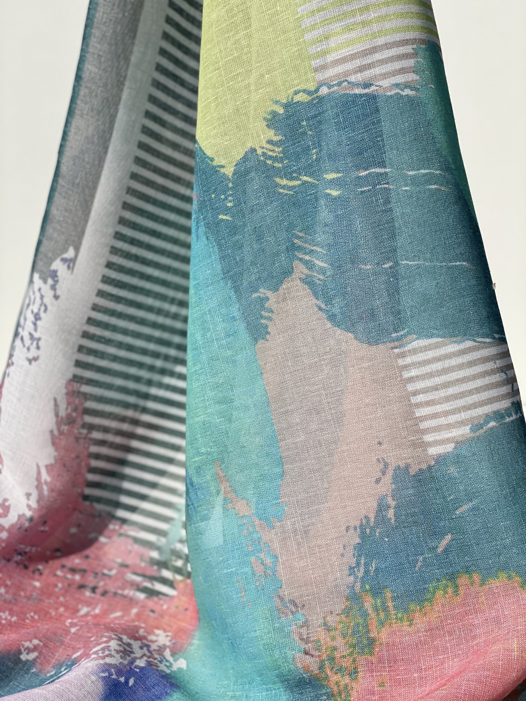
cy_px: 350
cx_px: 263
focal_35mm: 52
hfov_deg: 28.0
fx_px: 1053
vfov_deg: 36.8
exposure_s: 1/4348
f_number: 2
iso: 25
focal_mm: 6
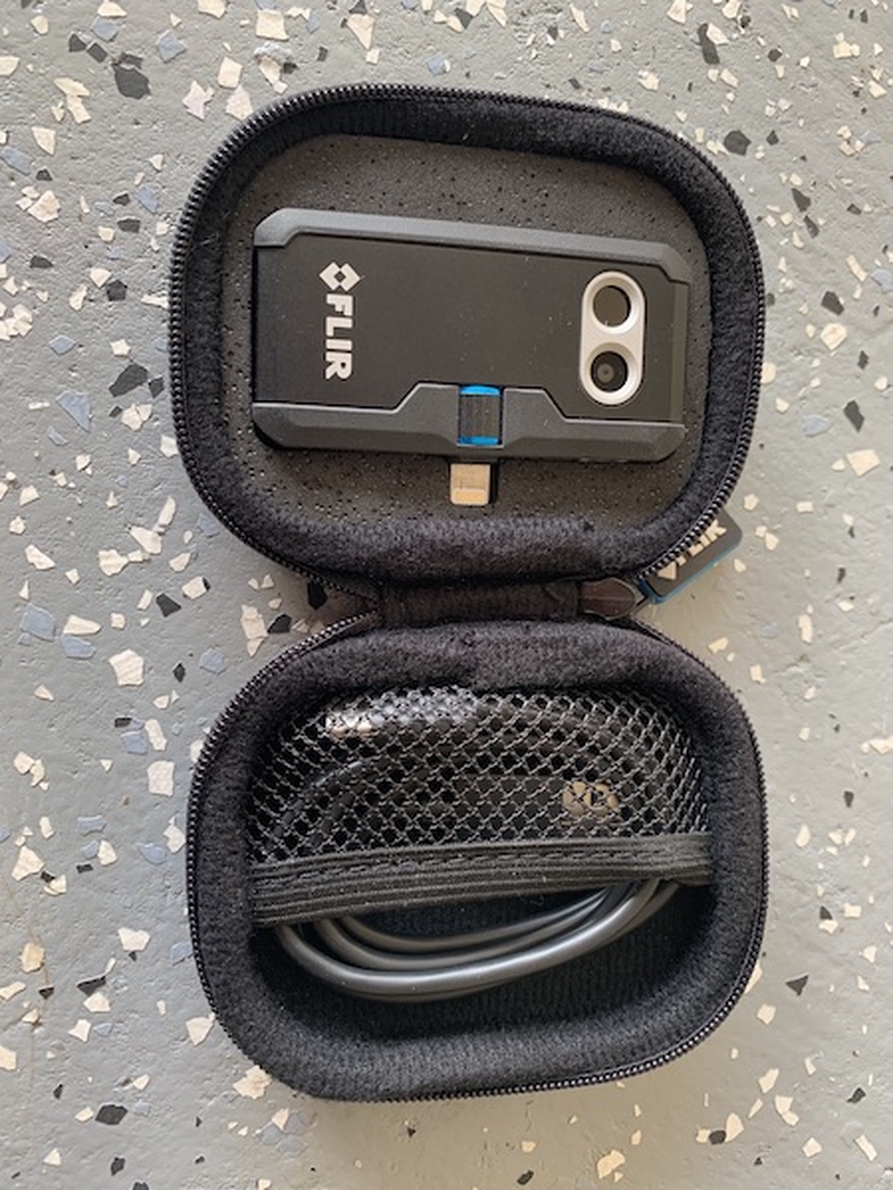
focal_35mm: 26
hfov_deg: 53.1
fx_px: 894
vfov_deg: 67.3
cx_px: 446
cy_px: 595
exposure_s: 1/101
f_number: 1.8
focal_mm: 4.25
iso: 100
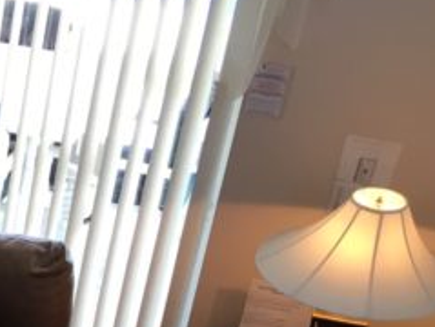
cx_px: -357
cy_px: 496
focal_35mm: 124
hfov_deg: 14.0
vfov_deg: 11.5
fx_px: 1561
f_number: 2.2
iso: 50
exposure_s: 1/30
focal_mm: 4.15
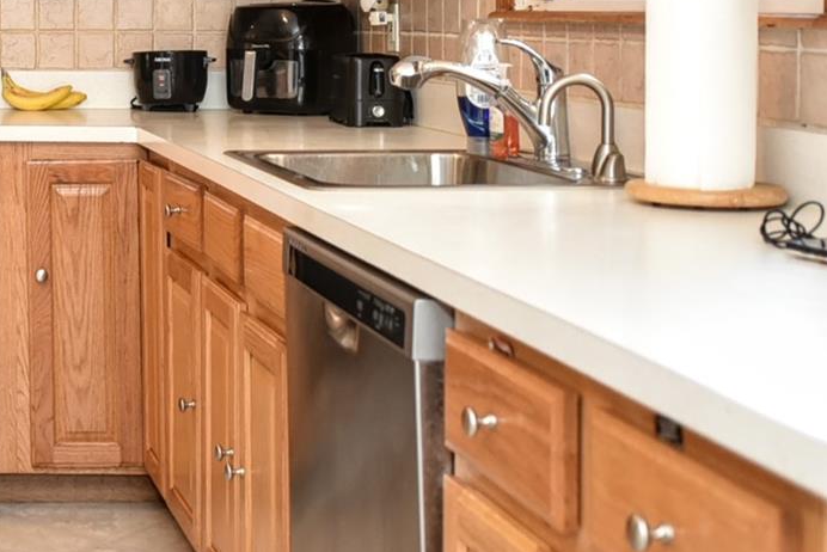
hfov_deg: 25.6
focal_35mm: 71
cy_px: 35
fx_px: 1632
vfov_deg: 18.8
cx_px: -161
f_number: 2.8
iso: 1250
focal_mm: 24
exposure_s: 1/60
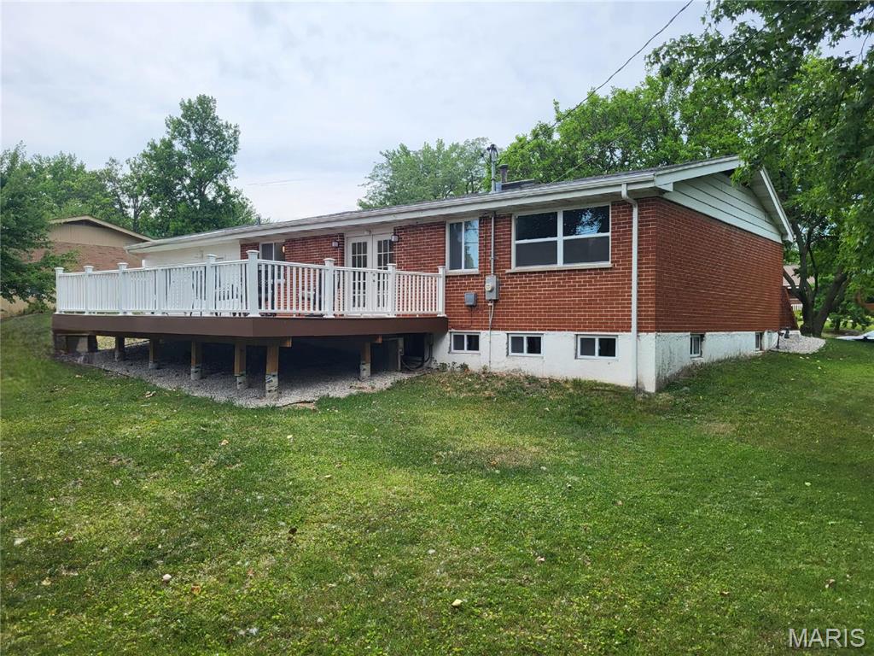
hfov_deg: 67.3
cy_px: 328
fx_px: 656
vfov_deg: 53.1
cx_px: 437
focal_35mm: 26
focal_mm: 5.4
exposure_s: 1/1429
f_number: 1.8
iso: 40
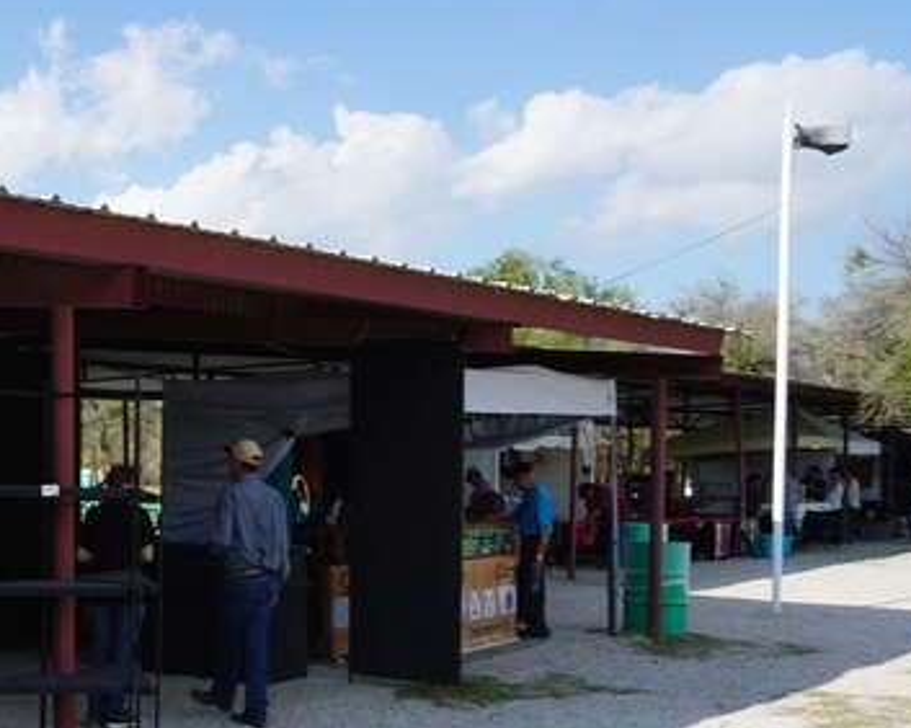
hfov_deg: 36.1
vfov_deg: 30.2
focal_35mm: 49
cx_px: 121
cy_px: 565
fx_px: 1320
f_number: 10
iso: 100
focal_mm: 16
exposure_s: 1/100
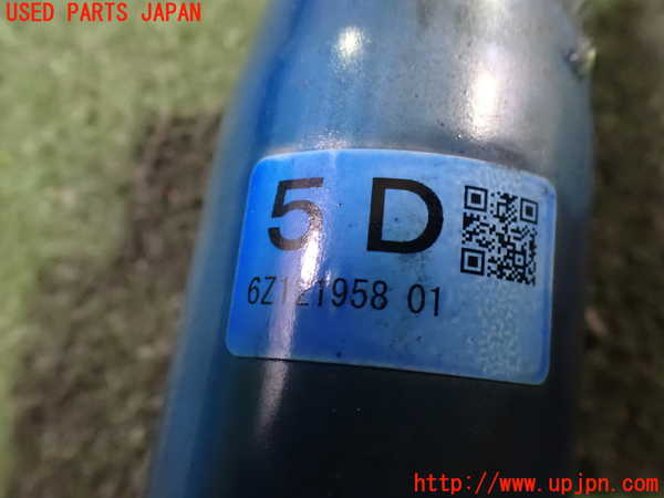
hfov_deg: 60.0
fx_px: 575
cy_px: 249
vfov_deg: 46.8
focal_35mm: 30
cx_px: 332
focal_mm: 5.4
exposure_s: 1/25
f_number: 2.3
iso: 1600
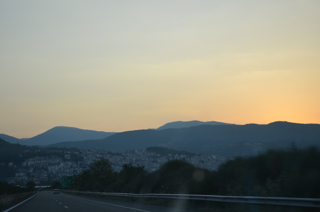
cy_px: 106
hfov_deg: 24.7
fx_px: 732
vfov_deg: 16.5
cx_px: 160
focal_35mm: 82
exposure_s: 1/60
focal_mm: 55
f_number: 5.6
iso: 160
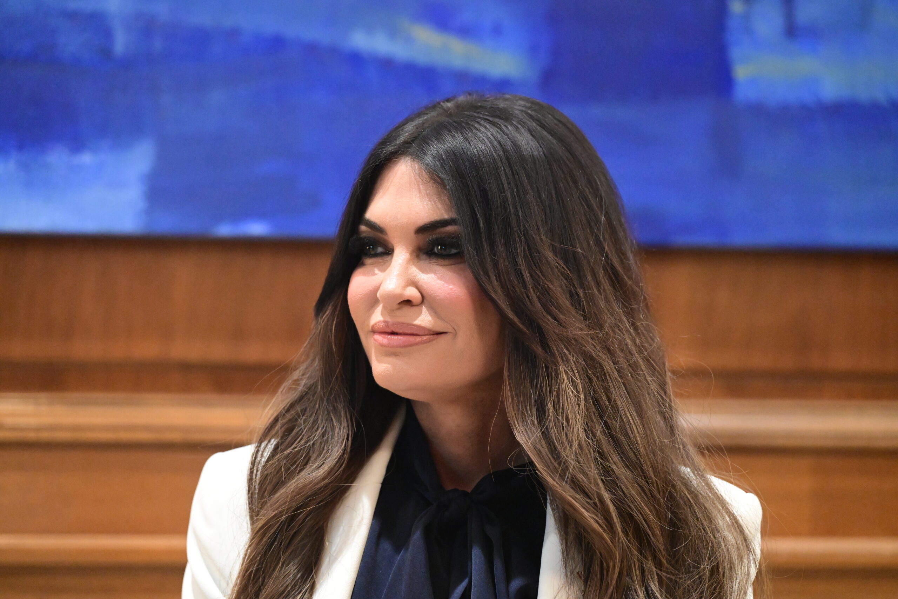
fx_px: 4989
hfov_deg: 10.3
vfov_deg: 6.9
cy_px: 300
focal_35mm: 200
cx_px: 449
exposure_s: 1/160
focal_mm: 200
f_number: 4
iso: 8000
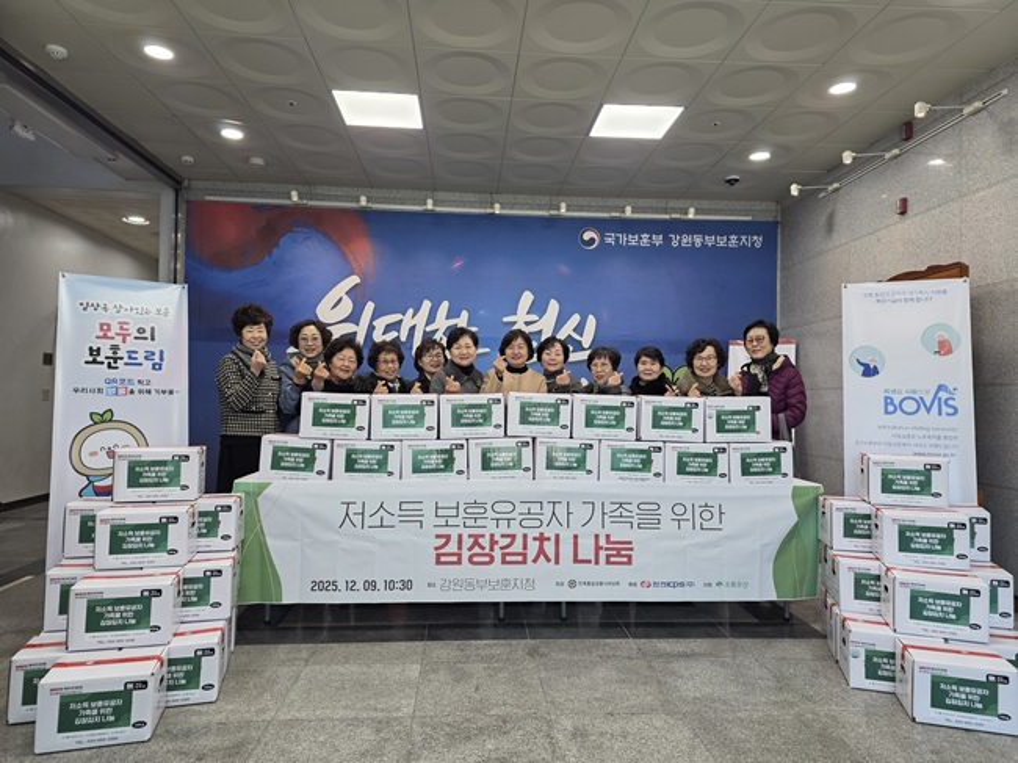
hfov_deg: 73.9
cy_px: 382
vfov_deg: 58.8
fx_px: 676
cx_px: 509
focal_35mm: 23
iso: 125
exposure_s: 1/120
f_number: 1.7
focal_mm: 6.3
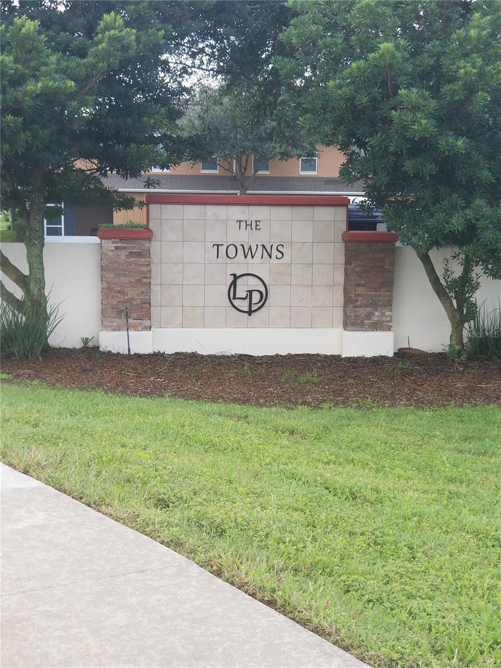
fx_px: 1003
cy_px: 334
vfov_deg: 36.8
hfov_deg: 28.0
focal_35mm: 52
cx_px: 250
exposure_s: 1/108
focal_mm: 6
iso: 25
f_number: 2.4
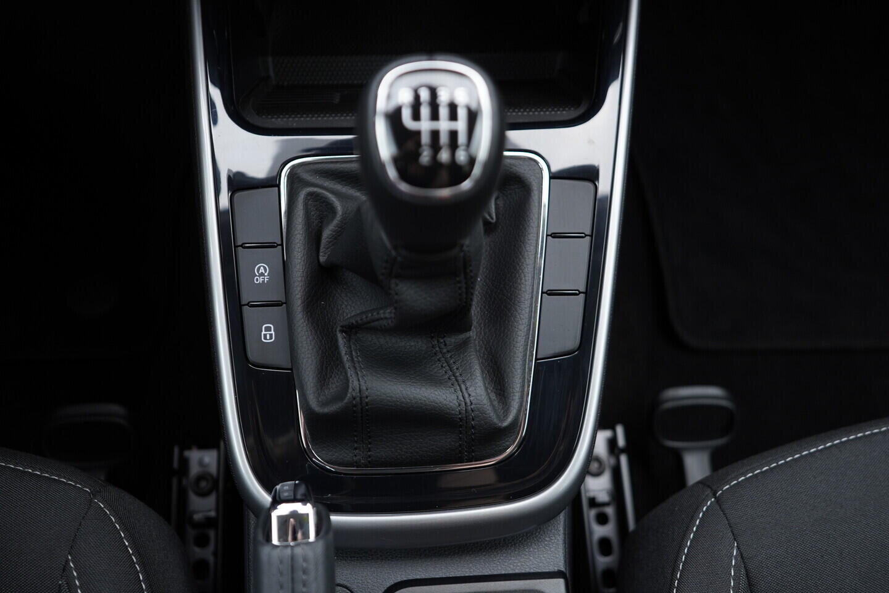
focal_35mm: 36
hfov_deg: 53.1
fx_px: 889
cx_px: 444
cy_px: 296
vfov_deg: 36.9
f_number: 2.8
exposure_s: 1/40
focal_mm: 24
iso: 250
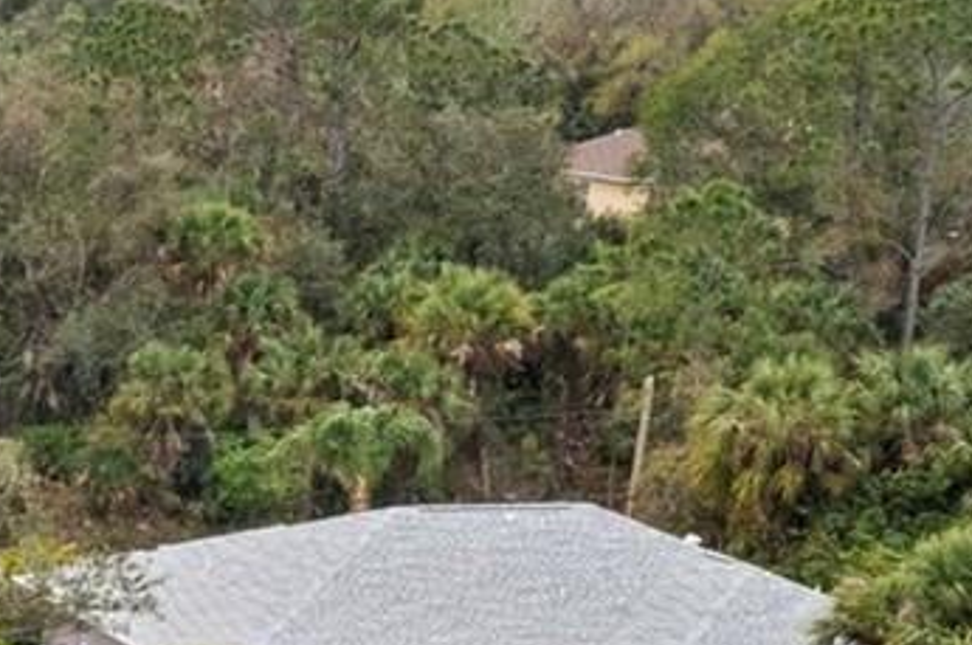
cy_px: 996
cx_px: -1037
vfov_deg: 10.1
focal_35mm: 130
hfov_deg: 13.3
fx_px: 3505
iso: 800
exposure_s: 1/30
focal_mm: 10.26
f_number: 7.1
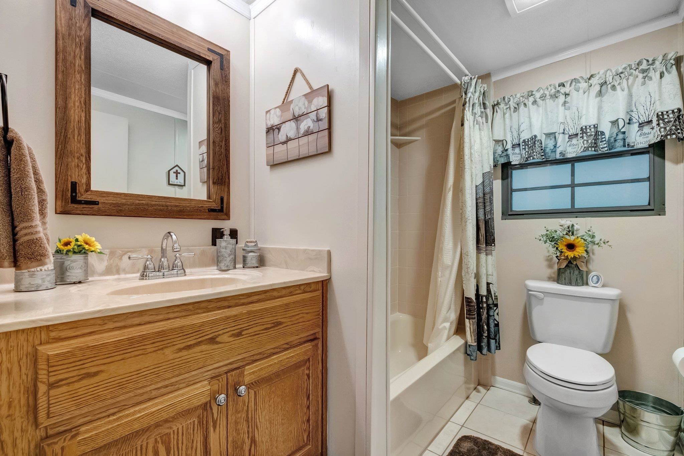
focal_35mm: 15
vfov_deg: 77.3
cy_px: 228
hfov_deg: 100.4
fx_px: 285
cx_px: 342
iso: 3200
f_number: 8
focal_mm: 10
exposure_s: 1/75
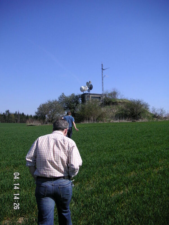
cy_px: 112
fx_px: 241
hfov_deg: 38.7
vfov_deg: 50.1
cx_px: 84
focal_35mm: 37
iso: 50
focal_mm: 6.1
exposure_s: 1/180
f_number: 6.7
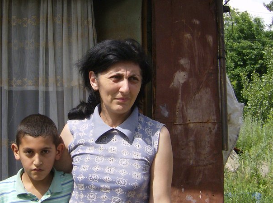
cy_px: 85
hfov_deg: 31.1
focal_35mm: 61
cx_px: 63
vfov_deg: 23.9
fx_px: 480
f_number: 4.7
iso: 100
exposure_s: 1/547
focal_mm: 6
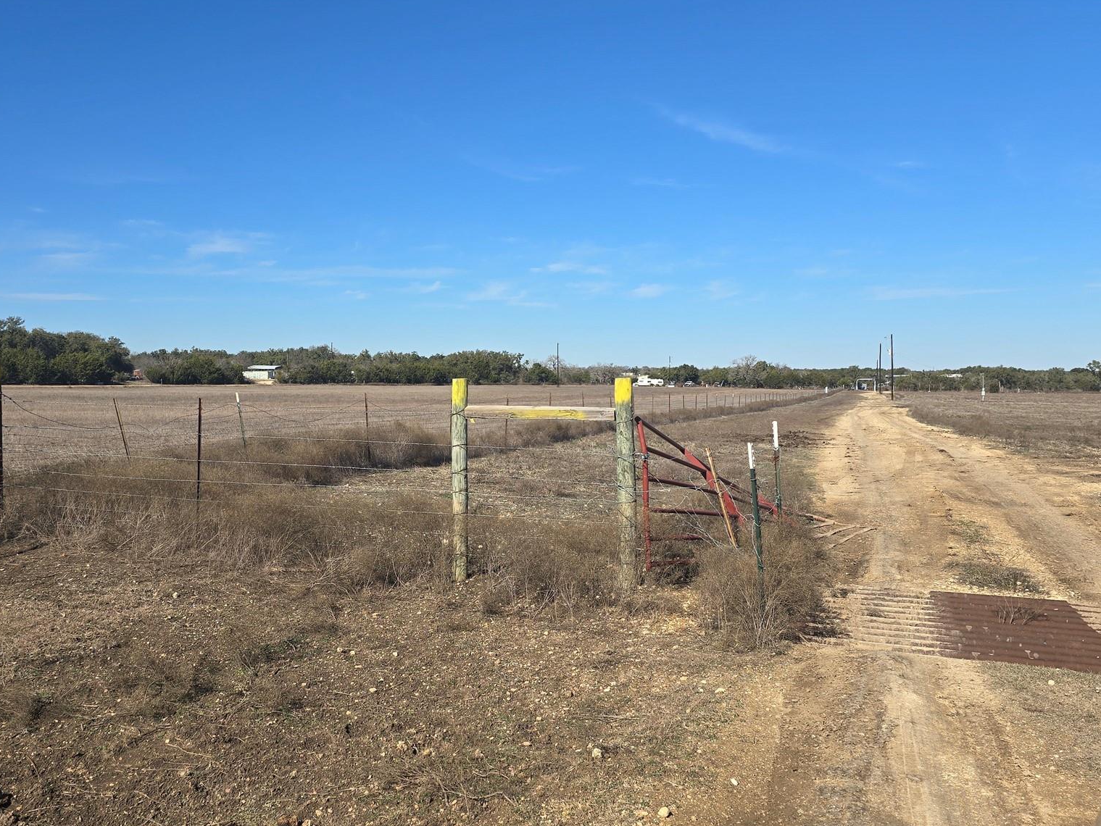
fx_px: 986
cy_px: 399
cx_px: 455
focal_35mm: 31
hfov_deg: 58.0
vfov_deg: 45.5
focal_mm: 6.3
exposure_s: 1/994
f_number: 1.7
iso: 12
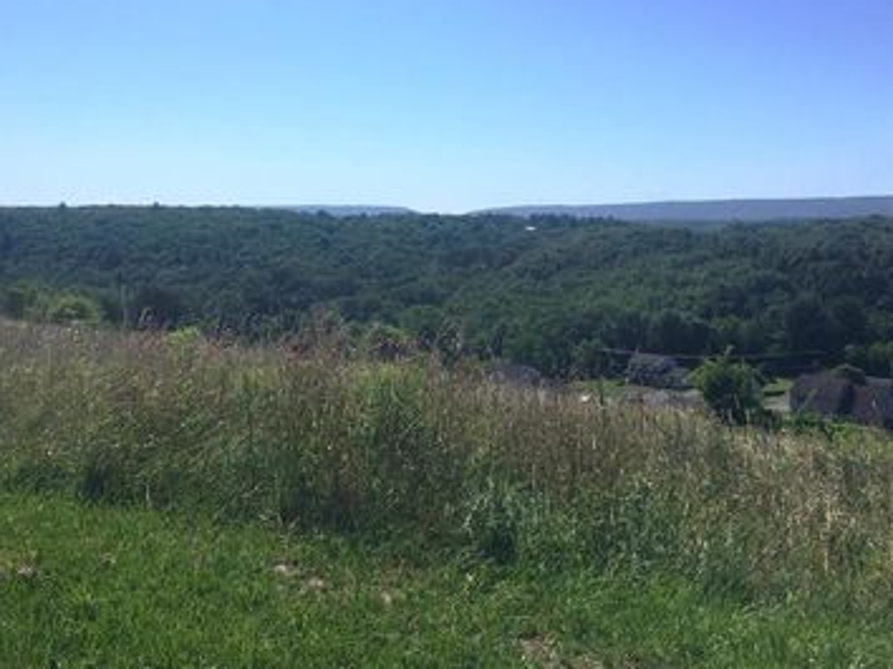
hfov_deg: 45.8
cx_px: 406
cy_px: 256
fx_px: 1057
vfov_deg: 34.9
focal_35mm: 41
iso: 32
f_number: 2.2
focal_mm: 4.15
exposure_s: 1/3300
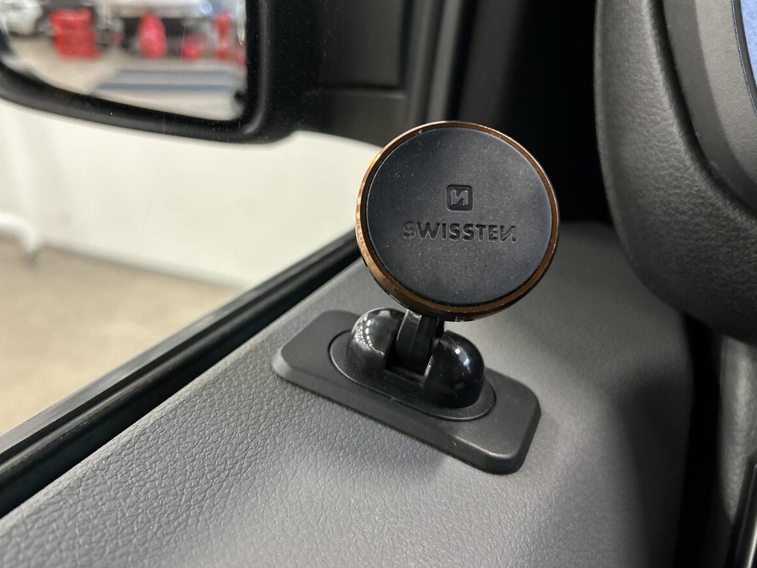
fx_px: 700
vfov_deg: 44.0
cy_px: 237
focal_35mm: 32
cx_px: 395
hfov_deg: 56.8
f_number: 1.5
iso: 320
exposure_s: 1/50
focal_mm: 5.7
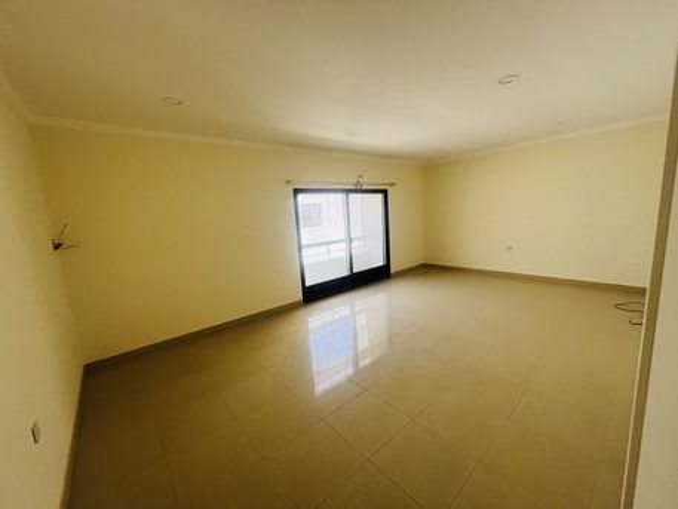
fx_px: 255
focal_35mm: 13
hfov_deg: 106.2
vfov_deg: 89.9
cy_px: 254
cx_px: 339
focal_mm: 1.57
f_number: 1.8
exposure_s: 1/99
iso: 125
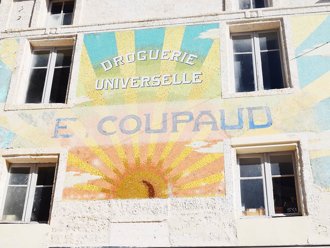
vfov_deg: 28.8
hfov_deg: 37.8
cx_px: 158
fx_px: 482
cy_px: 124
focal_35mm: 51
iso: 200
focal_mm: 31
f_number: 11
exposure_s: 1/500
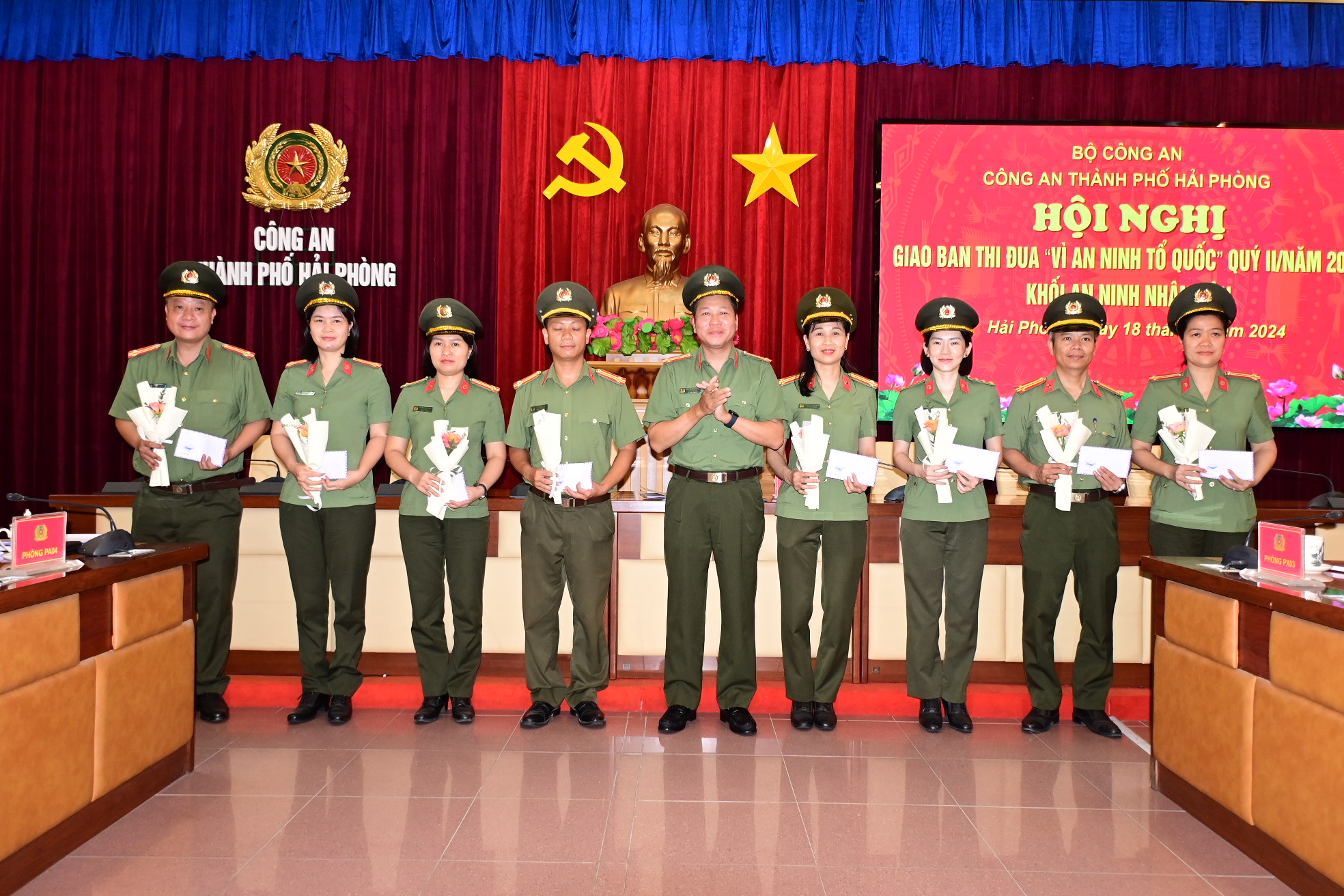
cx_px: 672
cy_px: 448
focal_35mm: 27
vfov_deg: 47.9
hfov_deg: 67.4
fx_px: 1008
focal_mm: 18
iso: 1250
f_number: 3.5
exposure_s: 1/200
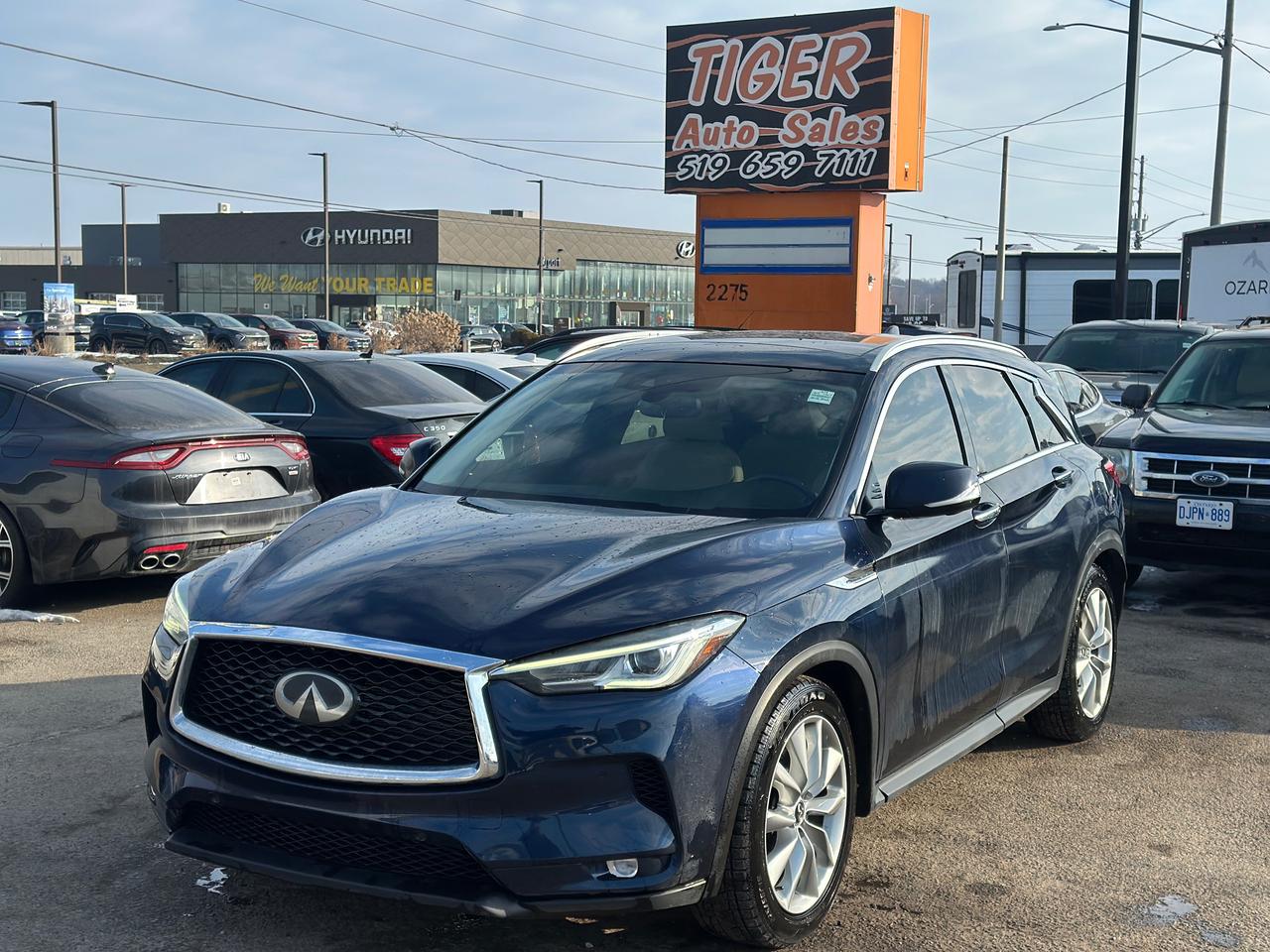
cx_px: 635
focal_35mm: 48
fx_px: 1761
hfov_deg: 39.7
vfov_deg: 30.3
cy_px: 476
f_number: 1.78
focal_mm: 6.86
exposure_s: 1/3876
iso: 80
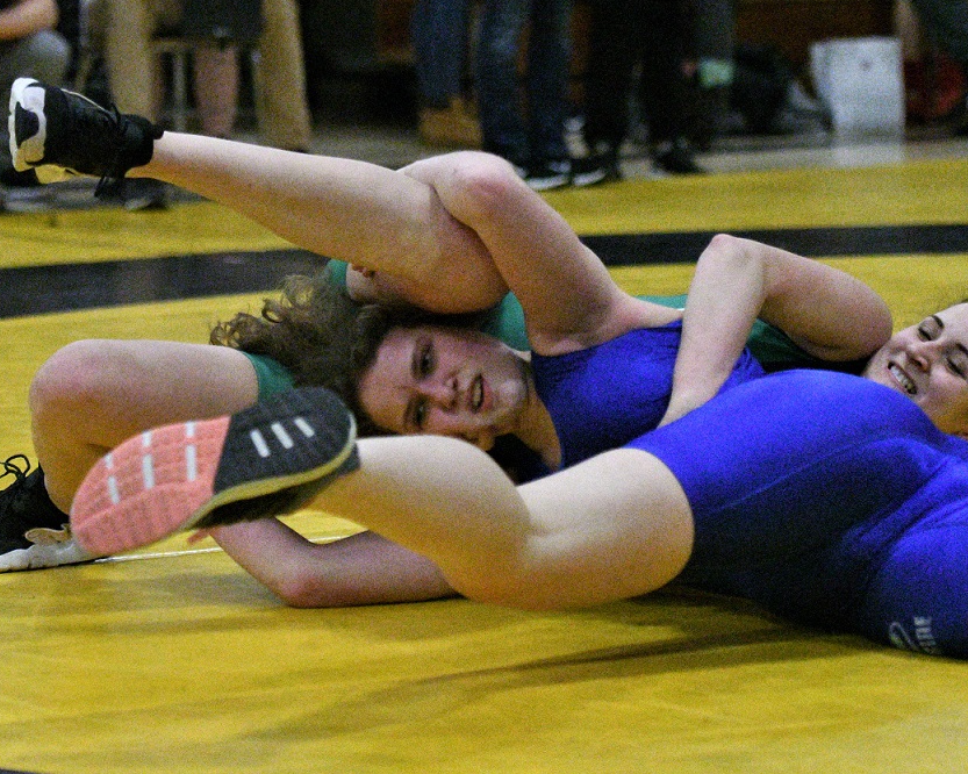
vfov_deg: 12.1
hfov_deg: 15.1
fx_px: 3654
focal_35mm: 128
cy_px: 385
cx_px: 567
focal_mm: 75
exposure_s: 1/2000
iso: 28800
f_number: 2.8
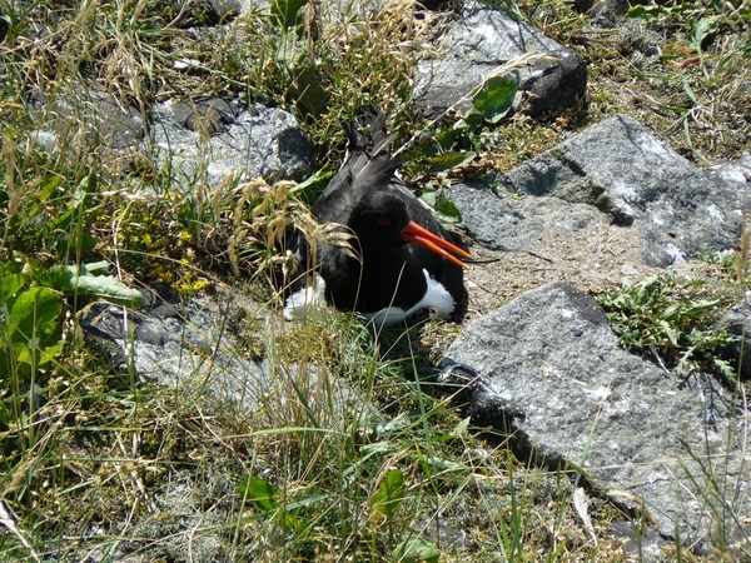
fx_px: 9372
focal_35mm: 432
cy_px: 282
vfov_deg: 3.4
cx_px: 376
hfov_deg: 4.6
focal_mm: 72
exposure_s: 1/320
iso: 100
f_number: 5.6
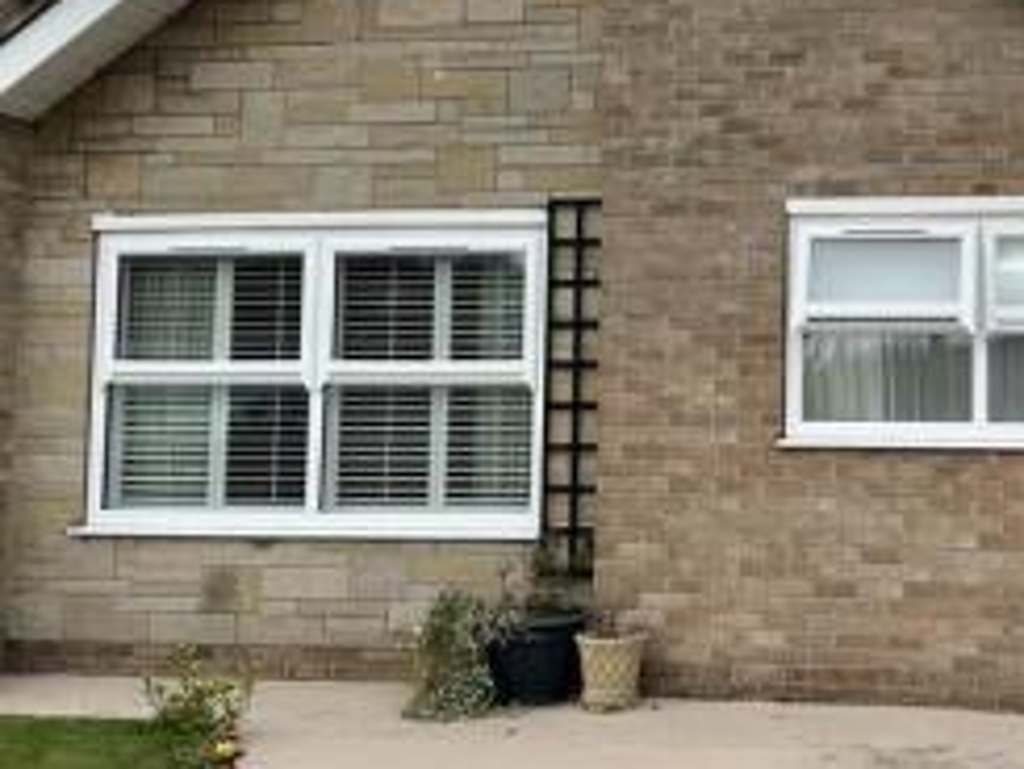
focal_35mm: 57
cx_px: 817
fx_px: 1687
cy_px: 253
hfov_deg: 32.8
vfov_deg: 25.5
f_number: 1.78
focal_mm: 6.86
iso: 80
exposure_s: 1/2660
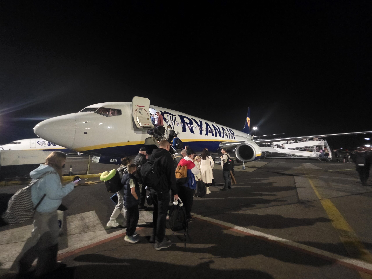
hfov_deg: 106.2
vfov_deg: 89.9
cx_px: 186
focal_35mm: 13
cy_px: 140
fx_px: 140
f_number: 1.9
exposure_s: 1/25
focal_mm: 2.2
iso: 1000
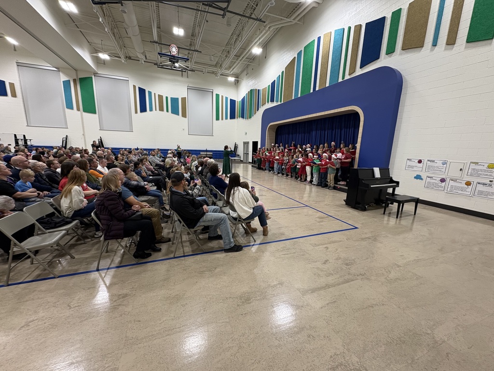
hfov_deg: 102.1
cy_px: 186
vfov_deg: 85.7
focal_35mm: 14
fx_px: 200
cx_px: 247
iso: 125
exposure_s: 1/60
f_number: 2.2
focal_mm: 2.22
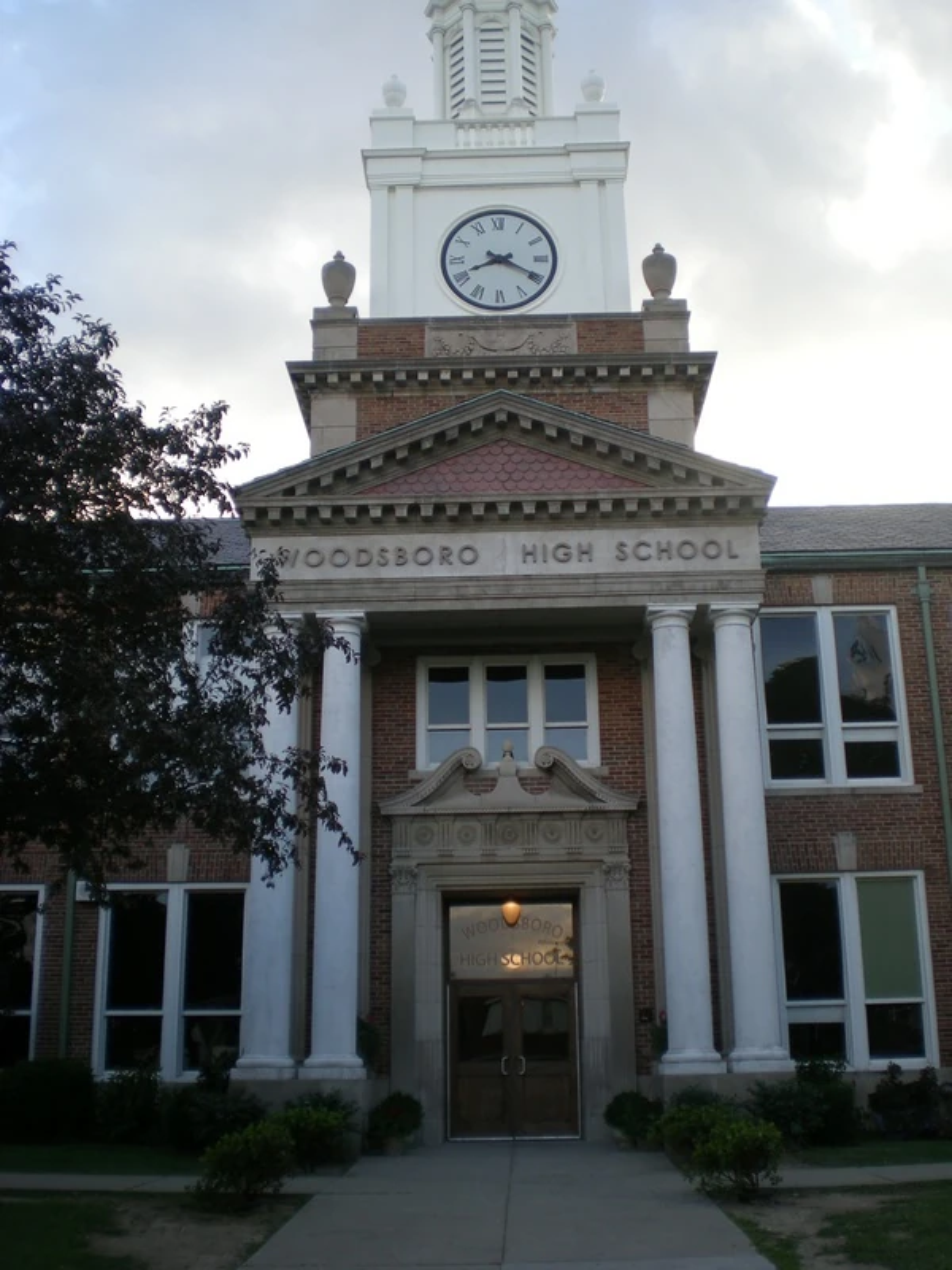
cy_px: 635
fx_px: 1393
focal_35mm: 38
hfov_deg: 37.7
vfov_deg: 49.0
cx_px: 476
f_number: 3.1
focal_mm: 6.3
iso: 50
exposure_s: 1/95.4
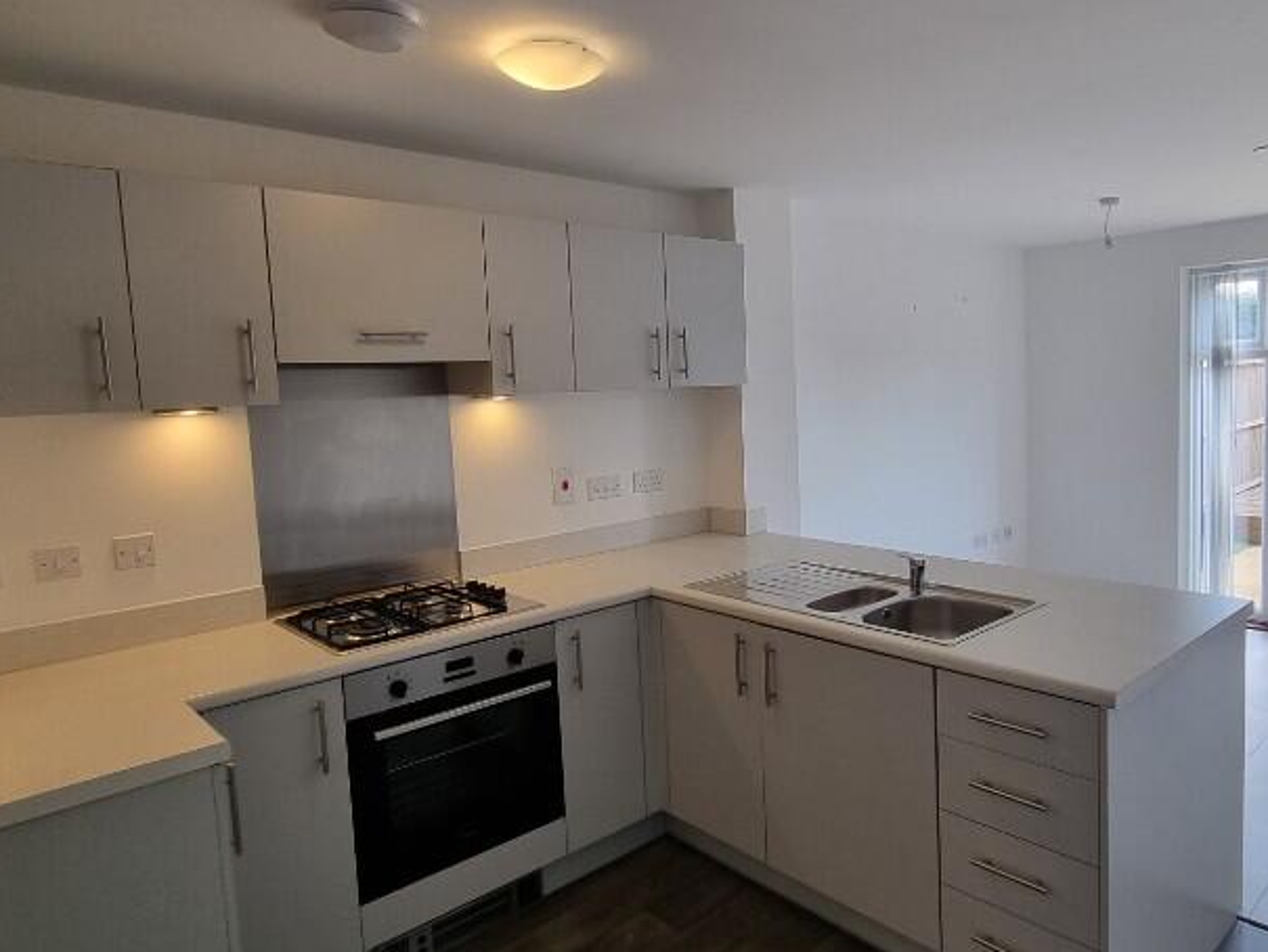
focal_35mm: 22
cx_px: 784
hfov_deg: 75.2
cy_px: 468
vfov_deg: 61.1
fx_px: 806
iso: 64
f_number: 2.2
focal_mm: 2.2
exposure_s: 1/100
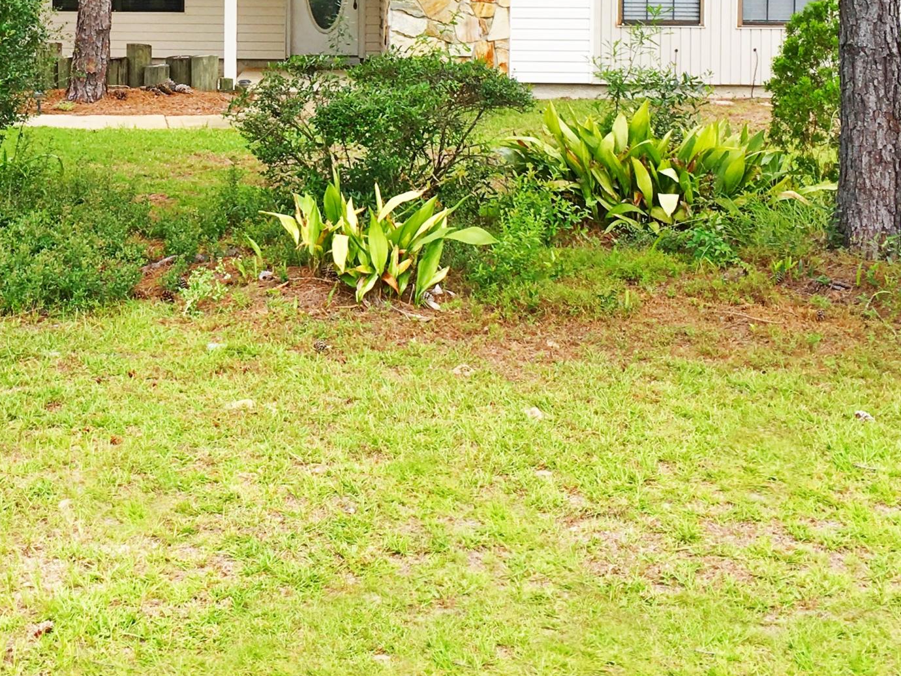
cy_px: 7
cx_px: 191
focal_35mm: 63
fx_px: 1640
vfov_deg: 22.4
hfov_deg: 30.1
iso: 25
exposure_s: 1/641
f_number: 2.2
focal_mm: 4.15
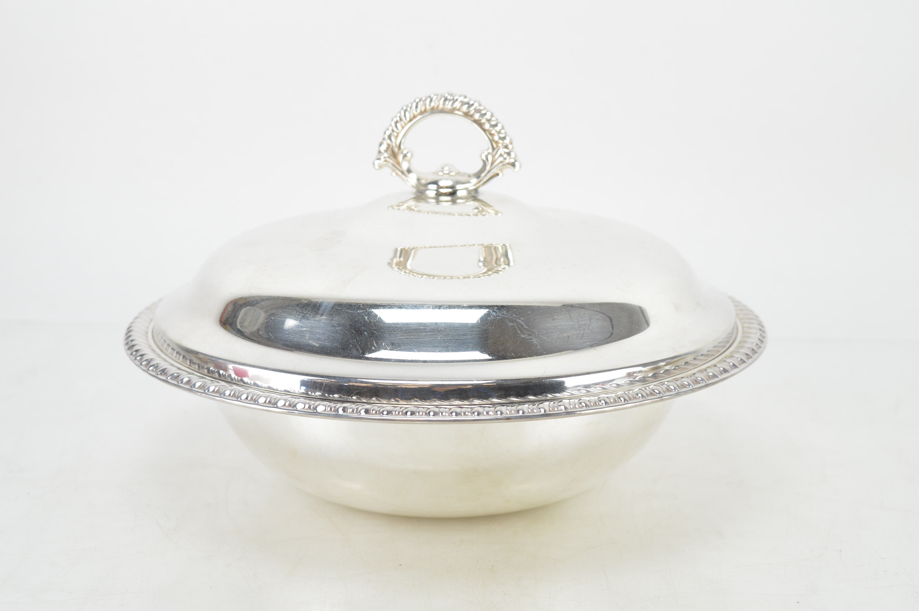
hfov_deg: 33.4
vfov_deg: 22.6
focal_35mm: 60
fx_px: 1530
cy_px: 306
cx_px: 460
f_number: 6.3
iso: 800
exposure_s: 1/80
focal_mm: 40
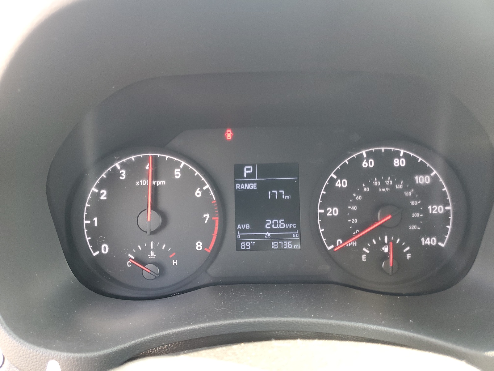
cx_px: 247
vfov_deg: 53.1
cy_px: 186
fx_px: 371
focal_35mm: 26
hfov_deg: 67.3
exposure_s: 1/60.2
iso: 92
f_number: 1.5
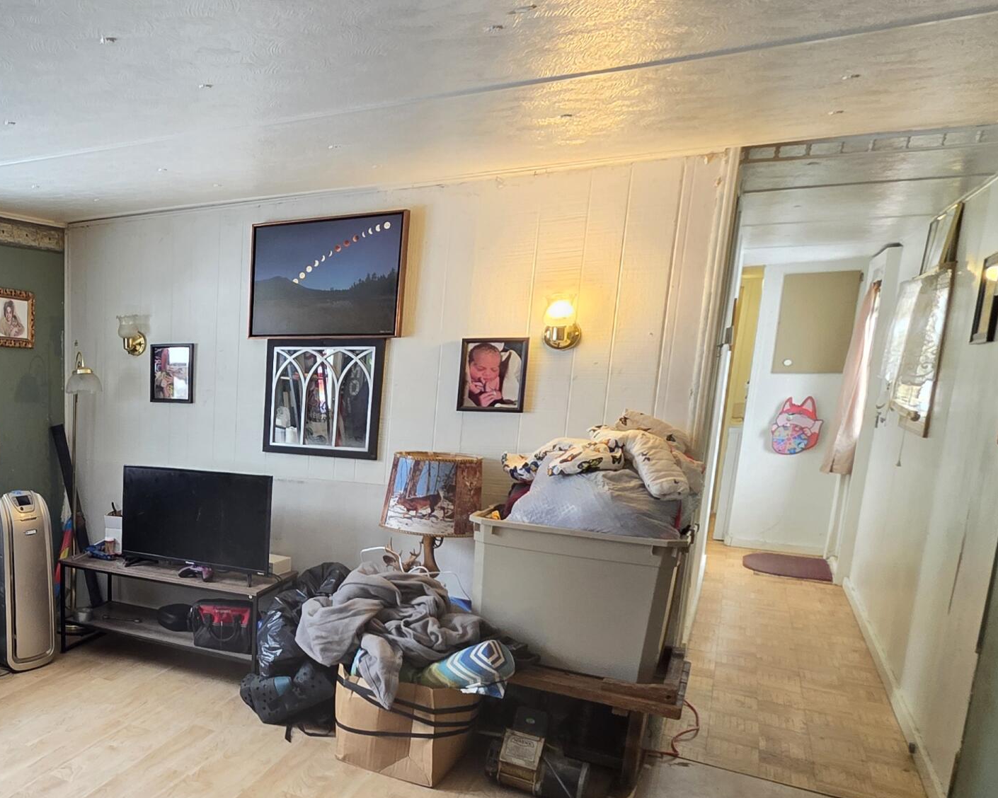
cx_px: 57
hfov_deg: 53.8
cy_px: 513
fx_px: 797
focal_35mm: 27
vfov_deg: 52.4
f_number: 1.9
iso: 250
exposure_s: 1/60
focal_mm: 2.2
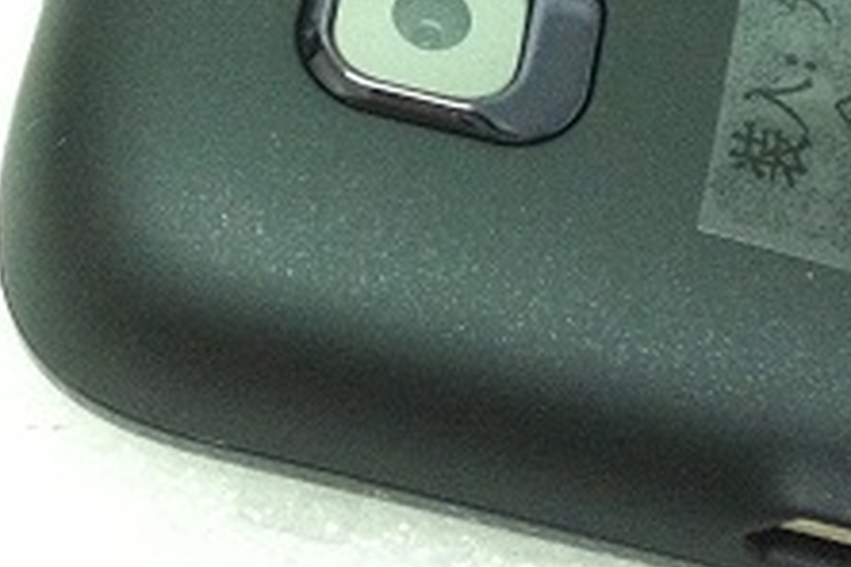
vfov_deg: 12.8
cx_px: 452
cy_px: -61
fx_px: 2482
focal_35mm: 105
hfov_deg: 19.5
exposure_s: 1/17
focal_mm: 3.85
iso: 400
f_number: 2.8
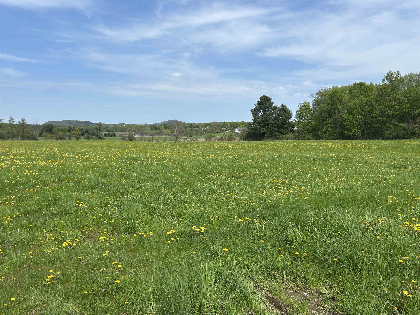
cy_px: 158
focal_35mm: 26
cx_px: 210
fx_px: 315
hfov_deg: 67.3
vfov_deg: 53.1
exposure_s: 1/4831
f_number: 1.5
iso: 50
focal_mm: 5.7
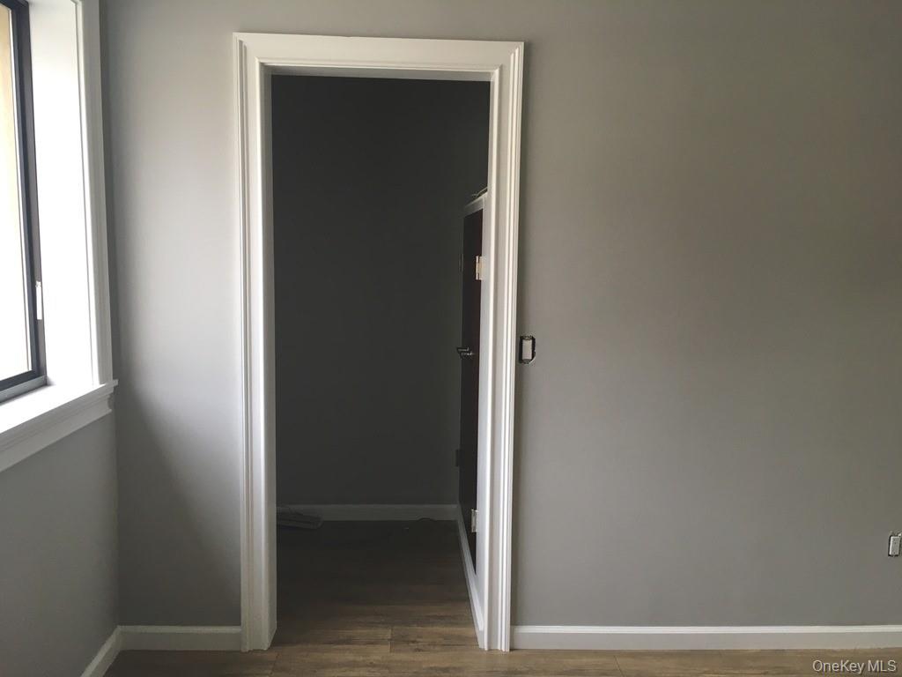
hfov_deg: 61.7
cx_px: 451
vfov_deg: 48.2
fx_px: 756
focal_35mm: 29
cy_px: 338
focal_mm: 4.15
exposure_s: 1/30
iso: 25
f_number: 2.2
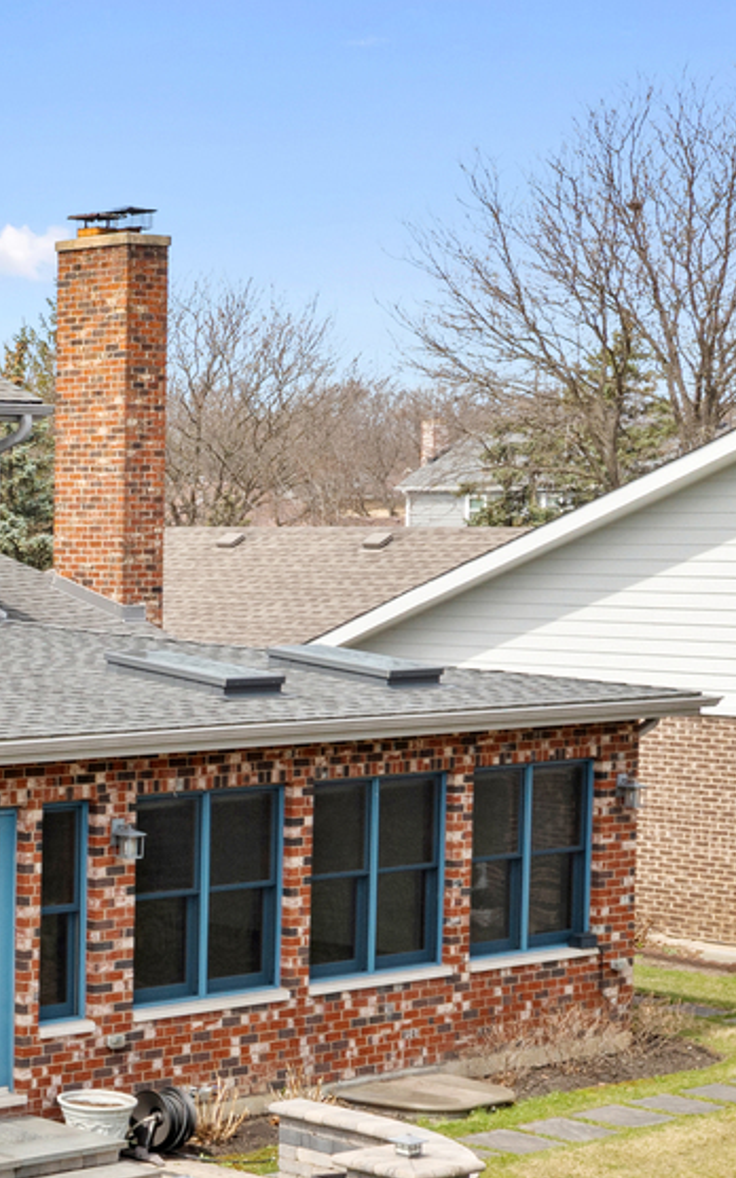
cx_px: -526
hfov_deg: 14.2
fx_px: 2664
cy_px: 736
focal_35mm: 83
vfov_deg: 24.9
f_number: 5.6
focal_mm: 10.26
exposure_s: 1/200
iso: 100
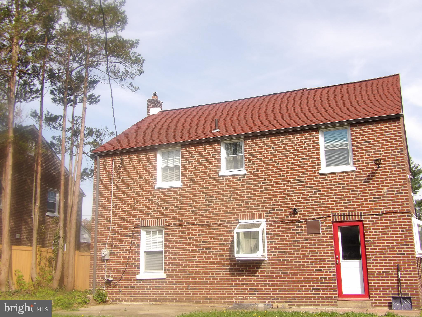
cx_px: 211
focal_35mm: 39
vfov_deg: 36.8
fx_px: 475
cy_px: 158
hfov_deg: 47.9
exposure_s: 1/583
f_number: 3.7
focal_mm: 7
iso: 100
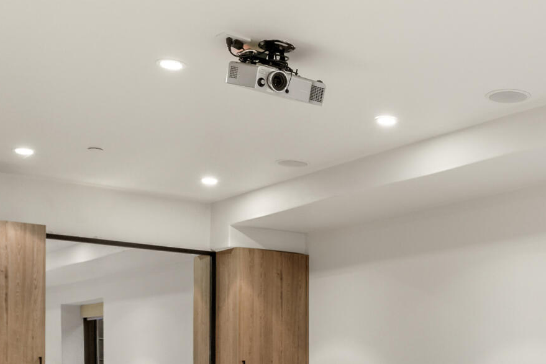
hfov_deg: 32.3
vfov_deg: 22.2
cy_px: 396
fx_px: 880
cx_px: 521
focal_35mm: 58
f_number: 7.1
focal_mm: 17
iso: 400
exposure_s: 1.6
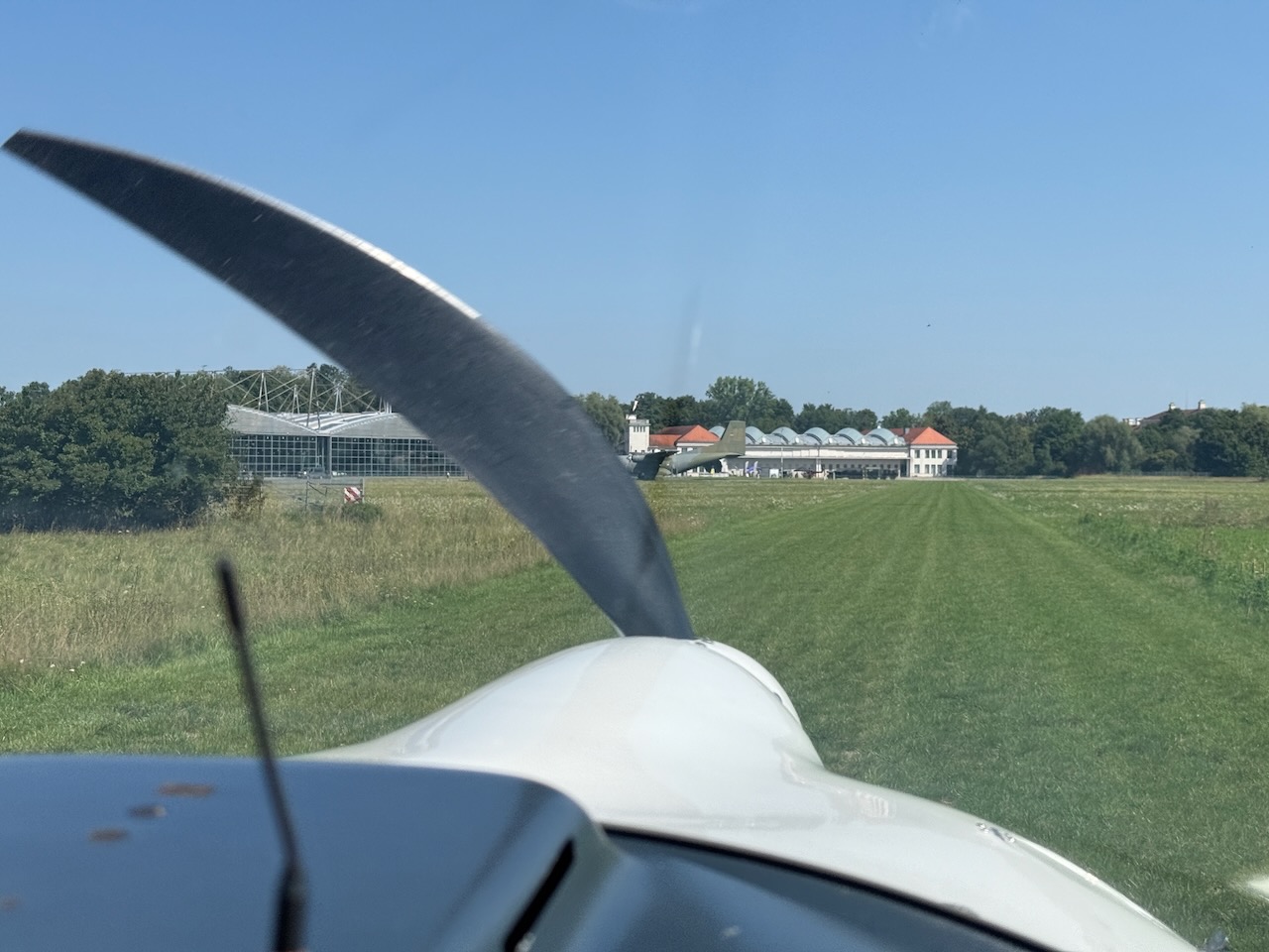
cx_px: 634
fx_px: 1760
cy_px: 476
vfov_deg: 30.3
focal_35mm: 48
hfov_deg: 39.7
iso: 80
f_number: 1.78
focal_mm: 6.76
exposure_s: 1/5587
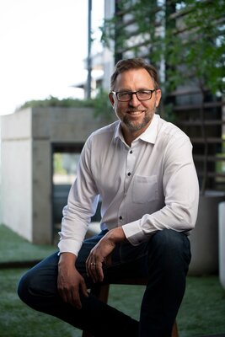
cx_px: 112
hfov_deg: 19.5
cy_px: 168
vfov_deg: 28.8
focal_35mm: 70
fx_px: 656
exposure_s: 1/200
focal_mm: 70
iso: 100
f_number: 2.8
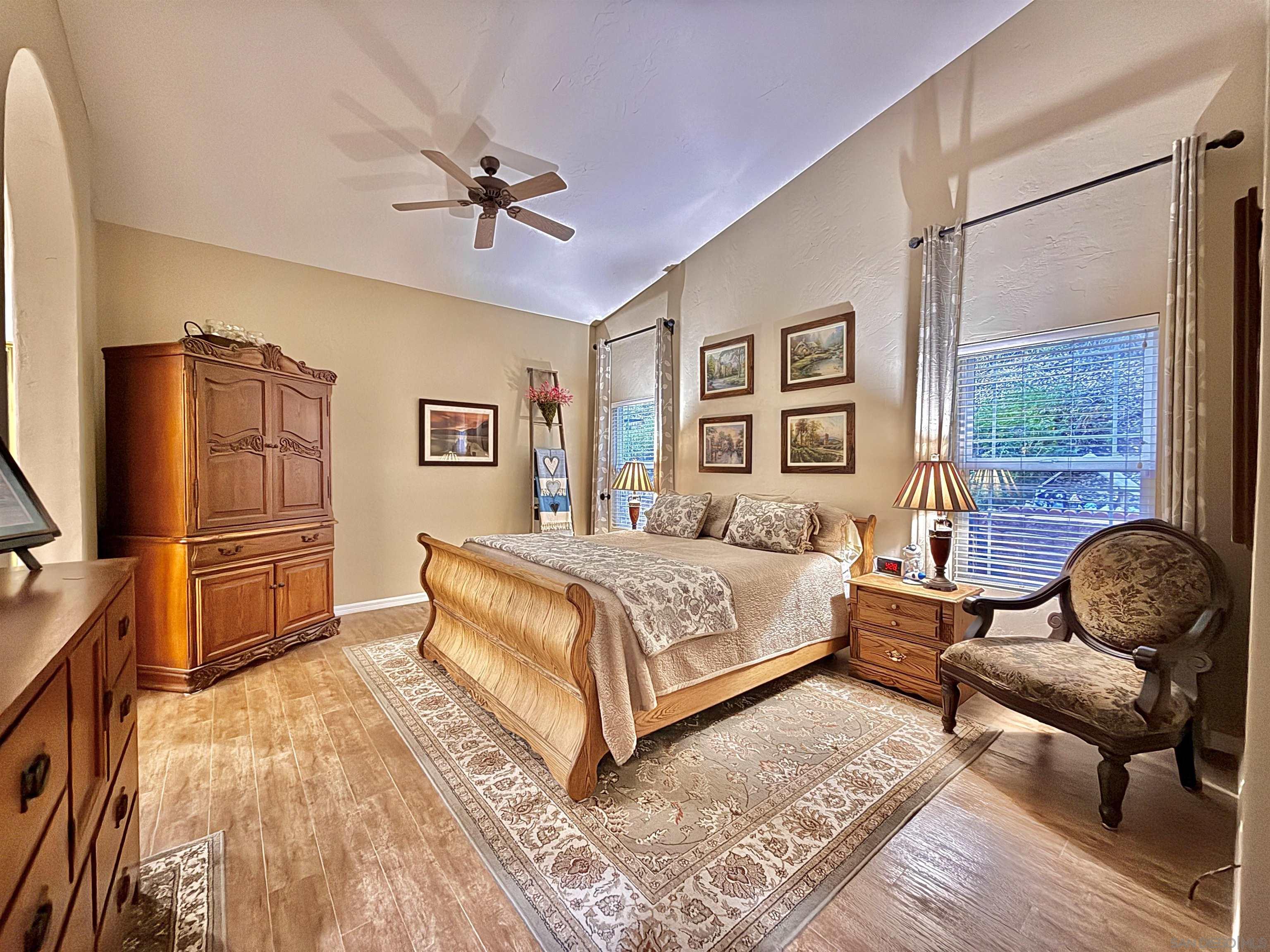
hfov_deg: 102.1
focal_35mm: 14
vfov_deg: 85.7
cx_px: 635
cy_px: 476
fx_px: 514
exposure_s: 1/15
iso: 640
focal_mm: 2.22
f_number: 2.2
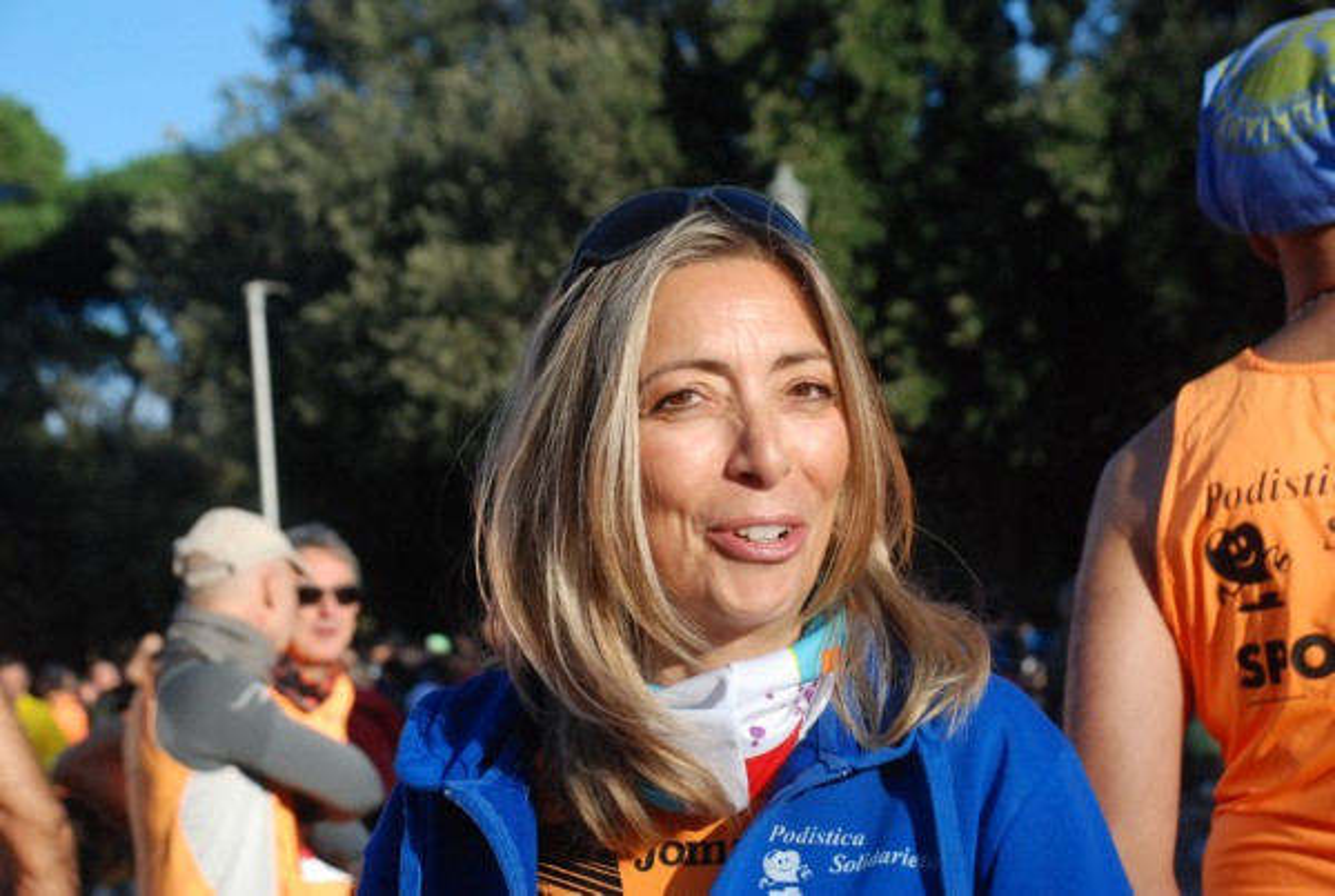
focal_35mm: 78
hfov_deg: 25.9
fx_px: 2899
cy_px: 448
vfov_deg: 17.6
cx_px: 668
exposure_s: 1/1600
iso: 1000
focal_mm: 52
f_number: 6.3
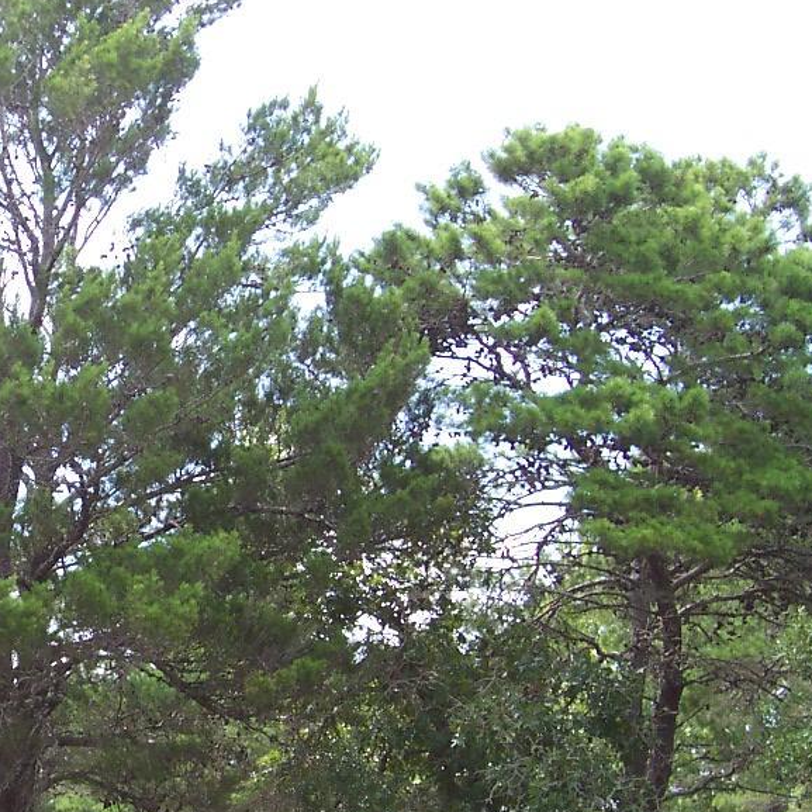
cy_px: 515
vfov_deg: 25.3
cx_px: 145
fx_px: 1805
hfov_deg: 24.9
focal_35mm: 68
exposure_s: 1/500
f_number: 2.8
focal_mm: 5.6
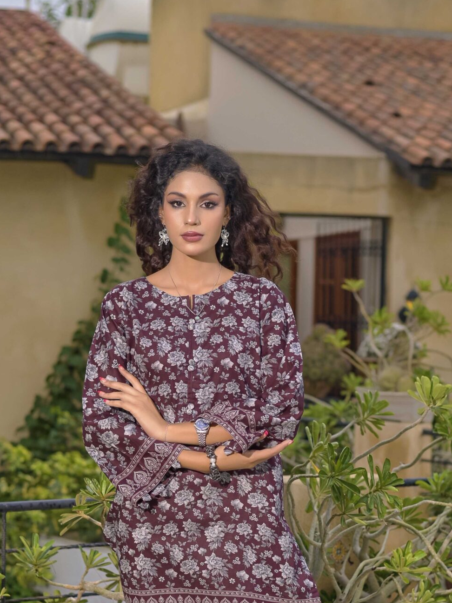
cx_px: 209
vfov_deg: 20.5
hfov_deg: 15.6
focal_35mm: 95
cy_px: 464
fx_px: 1654
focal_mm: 50
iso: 100
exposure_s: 1/500
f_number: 2.8
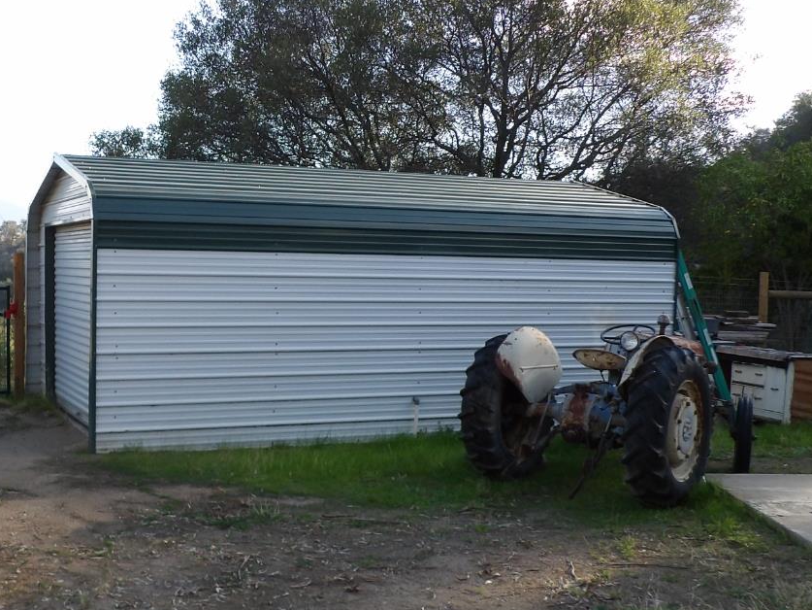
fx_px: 1009
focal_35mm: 43
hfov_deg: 43.1
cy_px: 325
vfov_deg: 33.6
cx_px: 256
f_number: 2.8
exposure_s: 1/322
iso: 100
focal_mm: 4.3
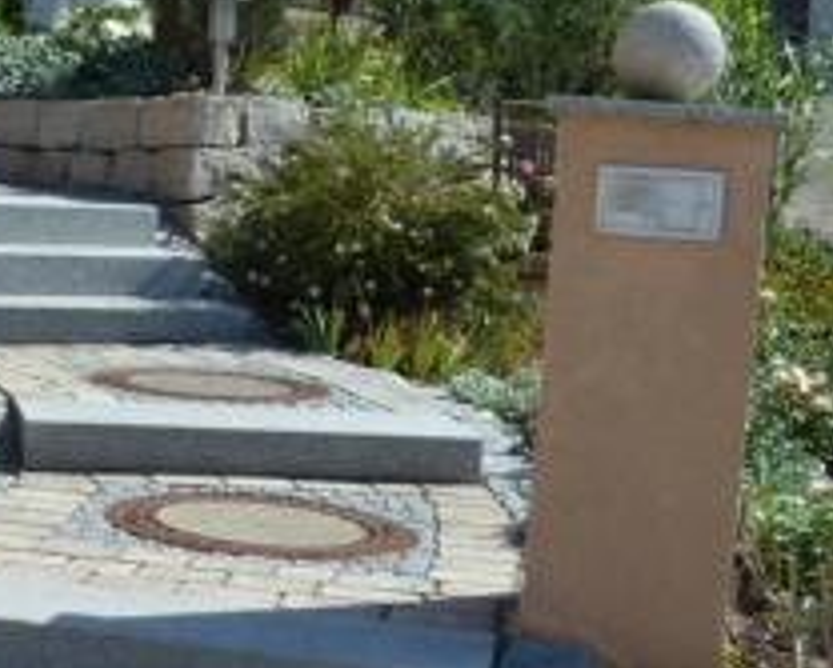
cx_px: 8
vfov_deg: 17.7
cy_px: 292
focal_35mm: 87
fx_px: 2148
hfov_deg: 21.2
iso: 80
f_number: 3.4
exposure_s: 1/640
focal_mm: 4.7
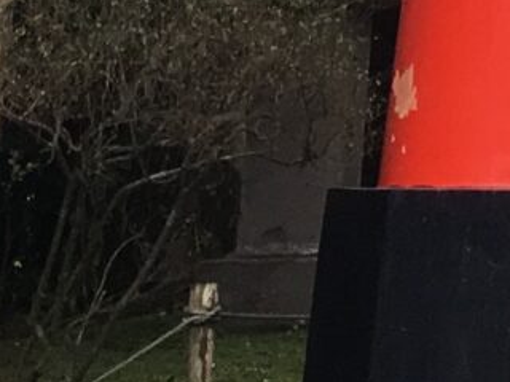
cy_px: -719
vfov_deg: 6.0
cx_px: 1619
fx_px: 3418
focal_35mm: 232
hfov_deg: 7.4
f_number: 2.2
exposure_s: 1/120
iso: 32
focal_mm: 4.15
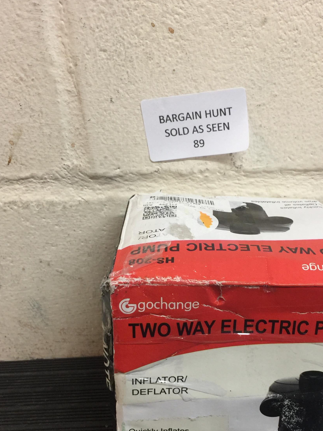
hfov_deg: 33.4
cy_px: 249
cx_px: 207
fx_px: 535
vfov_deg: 43.7
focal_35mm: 43
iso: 100
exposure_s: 1/17
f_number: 2.2
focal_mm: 4.15
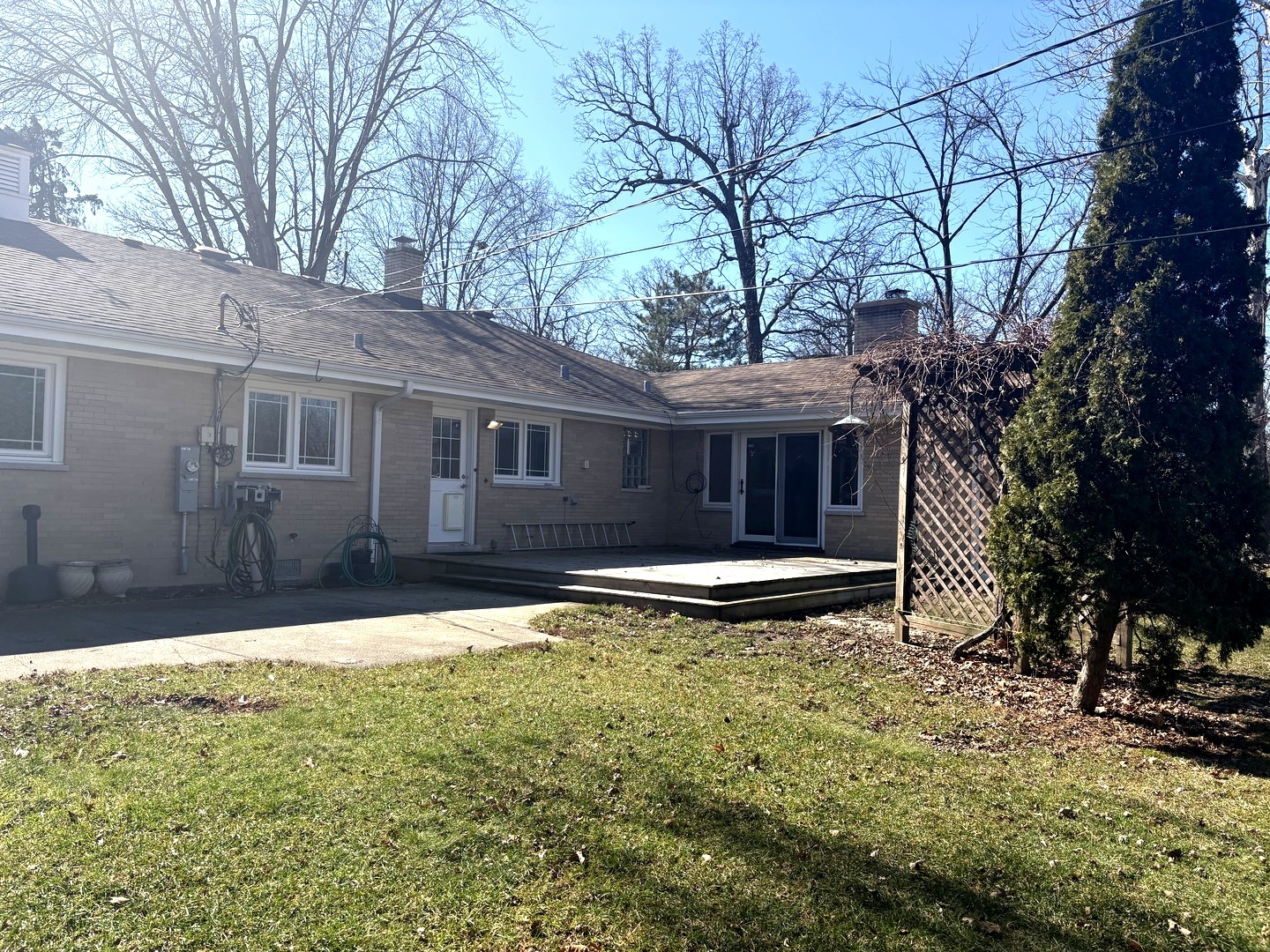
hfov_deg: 67.3
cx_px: 635
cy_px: 476
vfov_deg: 53.1
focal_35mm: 26
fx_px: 954
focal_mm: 5.96
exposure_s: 1/2208
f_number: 1.6
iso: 50
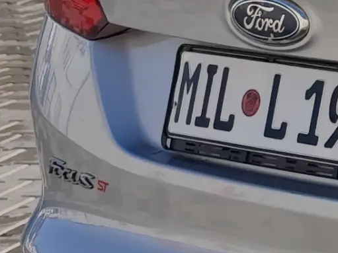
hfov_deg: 6.7
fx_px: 2567
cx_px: 1074
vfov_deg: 5.6
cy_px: 174
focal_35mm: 263
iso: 50
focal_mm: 8.72
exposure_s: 1/3940
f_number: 2
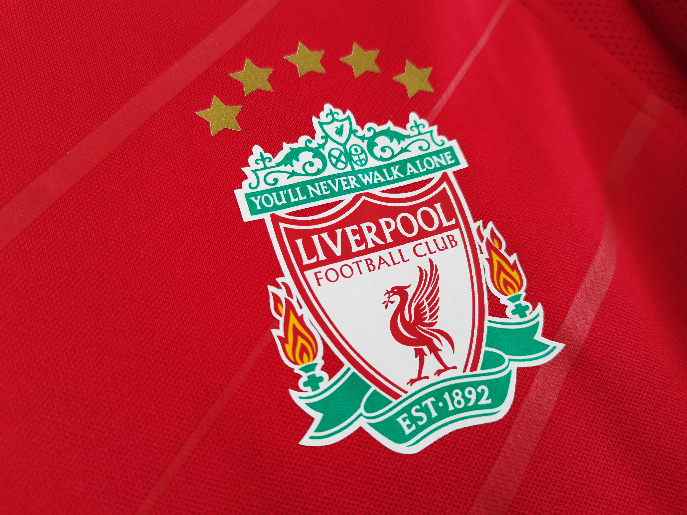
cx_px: 344
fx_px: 516
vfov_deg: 53.1
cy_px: 258
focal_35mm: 26
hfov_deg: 67.3
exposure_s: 1/50
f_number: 1.8
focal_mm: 5.58
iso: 100
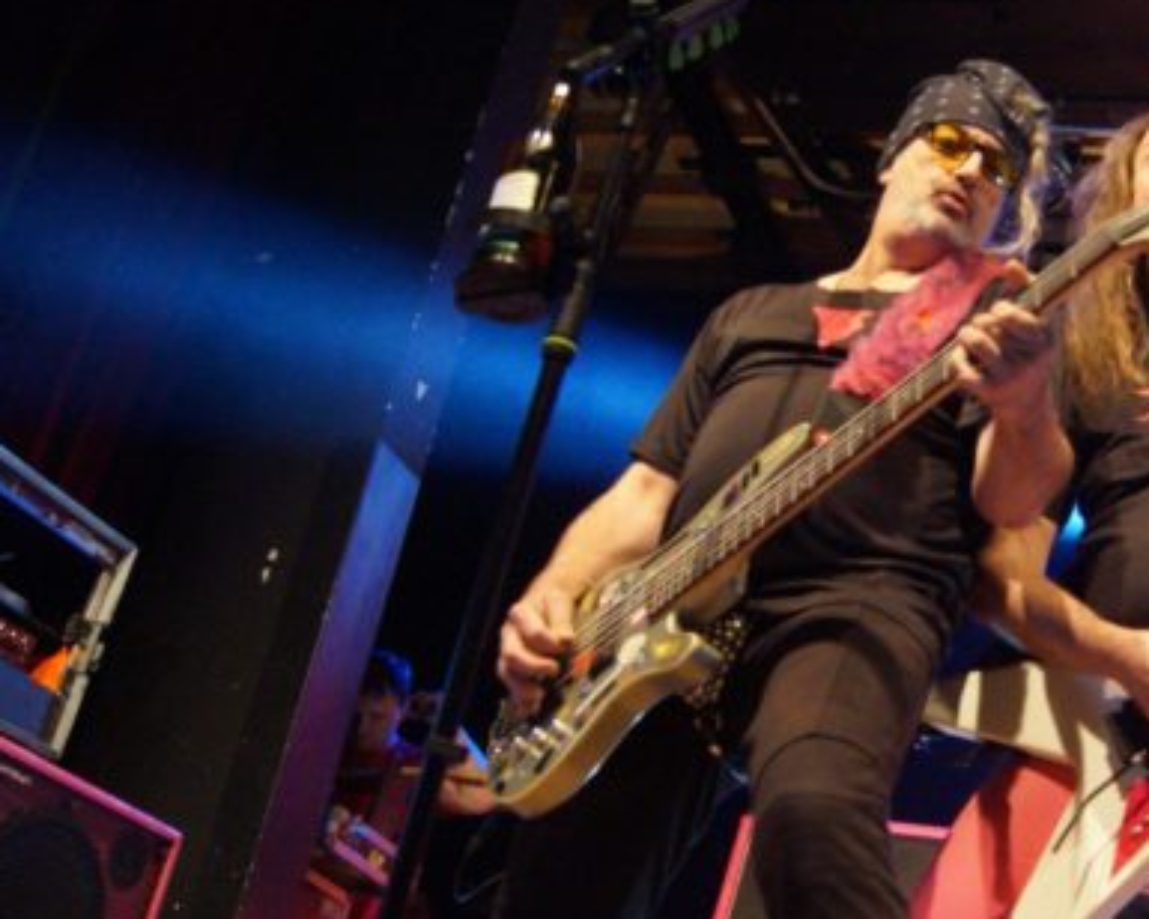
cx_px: 983
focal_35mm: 54
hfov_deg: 33.3
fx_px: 1836
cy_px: 522
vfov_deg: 28.1
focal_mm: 20
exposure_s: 1/100
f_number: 3.5
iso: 3200
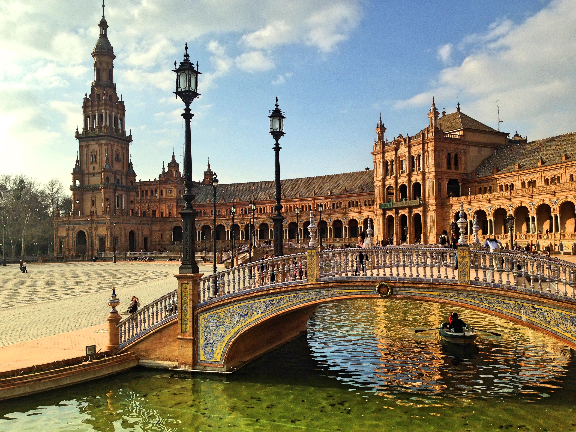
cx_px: 288
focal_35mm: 33
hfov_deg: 55.4
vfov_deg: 42.9
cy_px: 216
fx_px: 549
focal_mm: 4.12
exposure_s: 1/1355
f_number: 2.4
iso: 50
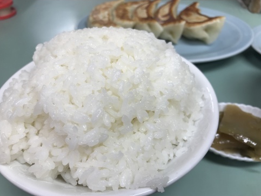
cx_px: 132
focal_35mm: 29
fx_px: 219
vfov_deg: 48.2
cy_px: 99
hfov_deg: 61.7
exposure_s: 1/100
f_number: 1.8
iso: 32
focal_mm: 3.99
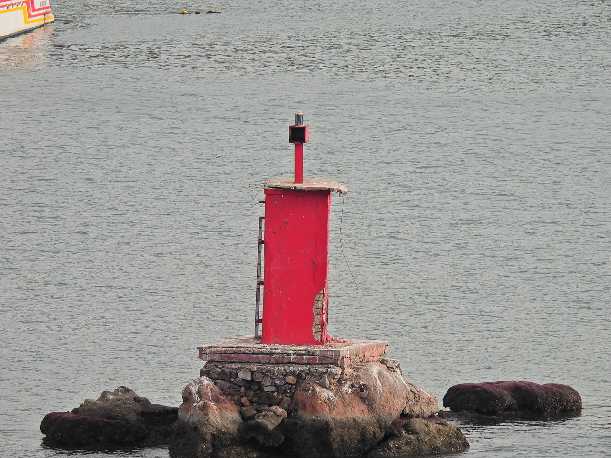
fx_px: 7943
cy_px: 229
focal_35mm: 450
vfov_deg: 3.3
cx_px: 306
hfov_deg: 4.4
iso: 100
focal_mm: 80.3
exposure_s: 1/320
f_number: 5
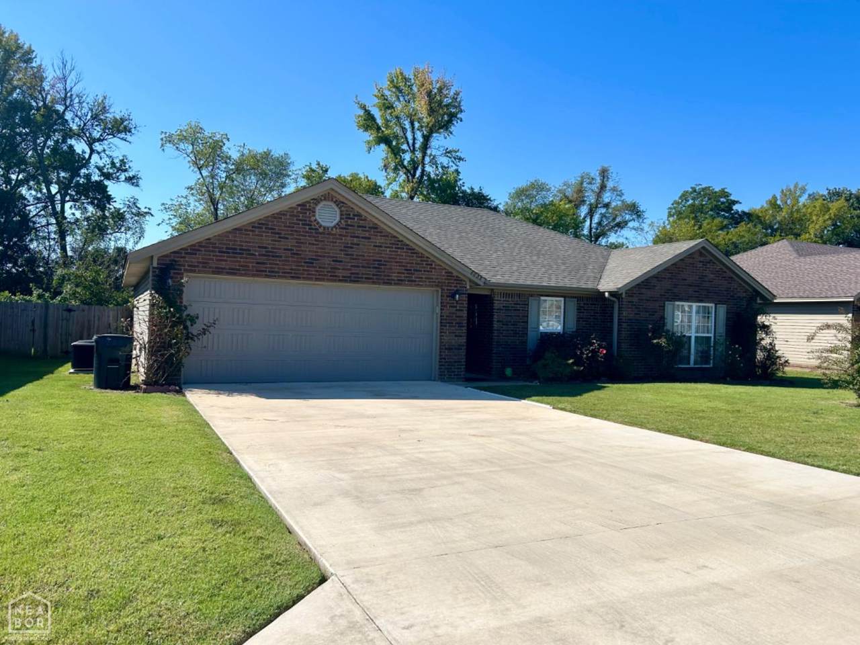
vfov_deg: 53.1
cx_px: 430
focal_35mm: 26
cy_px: 322
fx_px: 646
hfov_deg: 67.3
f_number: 1.5
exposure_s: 1/5587
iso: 50
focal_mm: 5.7
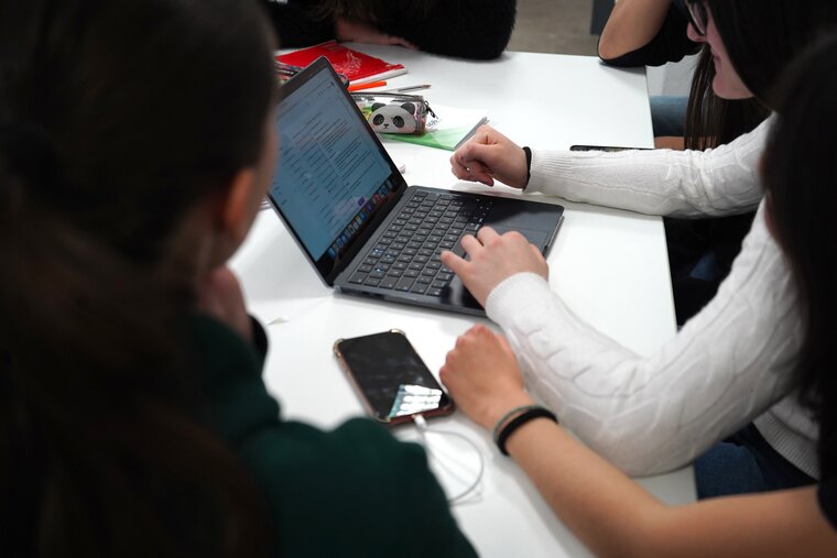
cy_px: 279
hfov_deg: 46.4
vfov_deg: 31.9
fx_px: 977
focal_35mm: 42
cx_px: 418
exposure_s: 1/160
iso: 2000
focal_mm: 42
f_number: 4.5
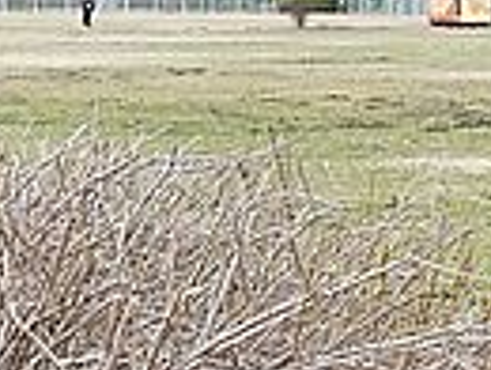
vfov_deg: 7.2
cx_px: 147
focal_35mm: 203
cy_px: 547
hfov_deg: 9.7
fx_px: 2885
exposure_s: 1/1000
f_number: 3.2
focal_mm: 5.9
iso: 125
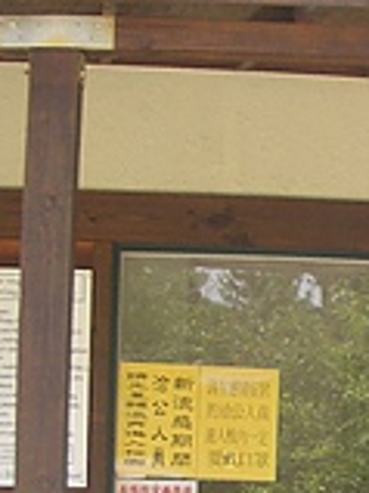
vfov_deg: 14.7
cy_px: 477
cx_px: 422
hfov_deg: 11.0
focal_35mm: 132
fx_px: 1879
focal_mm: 5.8
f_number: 2.6
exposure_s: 1/160
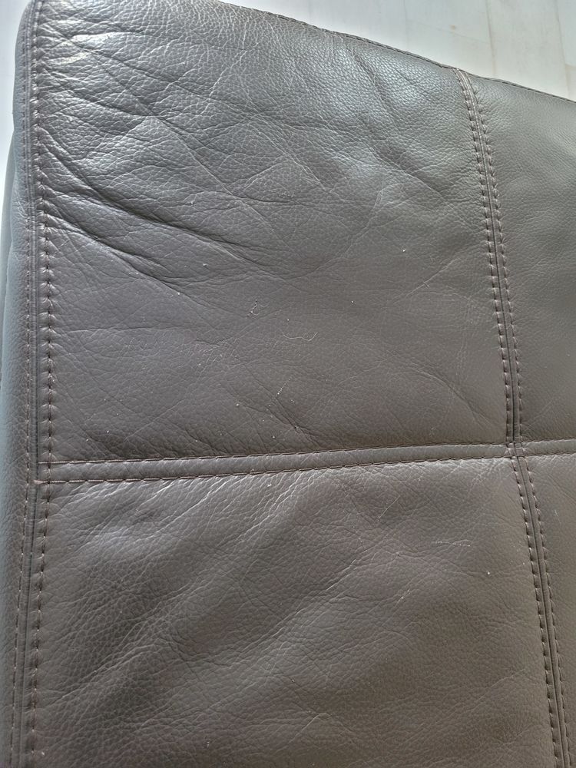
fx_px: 577
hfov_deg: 53.1
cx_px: 288
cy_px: 384
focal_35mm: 26
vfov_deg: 67.3
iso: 640
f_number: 1.8
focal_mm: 5.4
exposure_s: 1/25
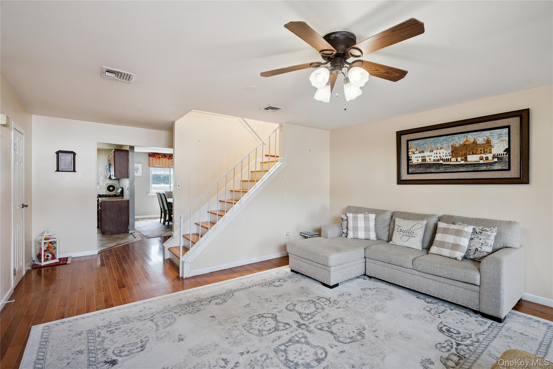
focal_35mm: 16
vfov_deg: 73.7
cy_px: 184
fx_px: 246
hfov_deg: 96.7
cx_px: 276
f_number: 5.6
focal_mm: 16
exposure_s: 1/80
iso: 500
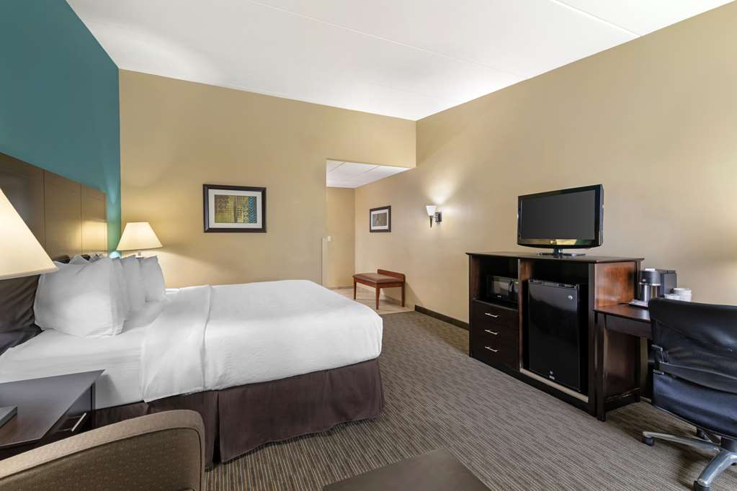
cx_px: 368
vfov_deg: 73.7
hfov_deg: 96.7
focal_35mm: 16
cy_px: 246
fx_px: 328
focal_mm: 16
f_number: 9
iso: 100
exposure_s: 1/1.25
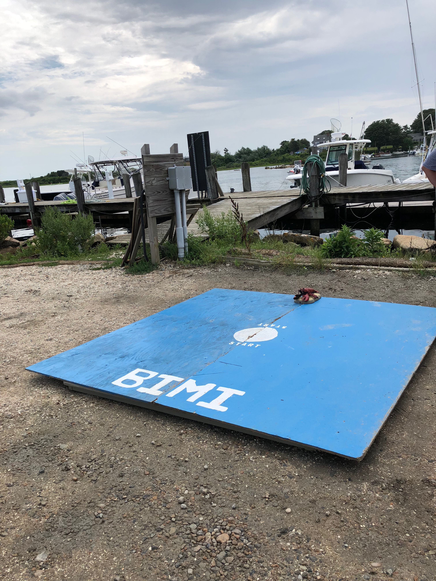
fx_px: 470
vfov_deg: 63.4
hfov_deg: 49.7
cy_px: 290
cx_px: 218
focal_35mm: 28
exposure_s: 1/1919
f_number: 1.8
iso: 20
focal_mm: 3.99
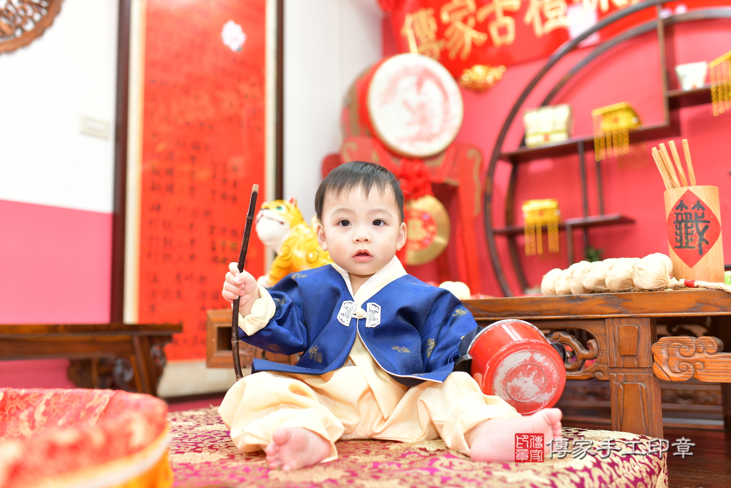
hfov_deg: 54.4
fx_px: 711
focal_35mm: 35
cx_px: 366
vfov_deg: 37.9
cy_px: 244
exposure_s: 1/250
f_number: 2.8
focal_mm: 35
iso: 400
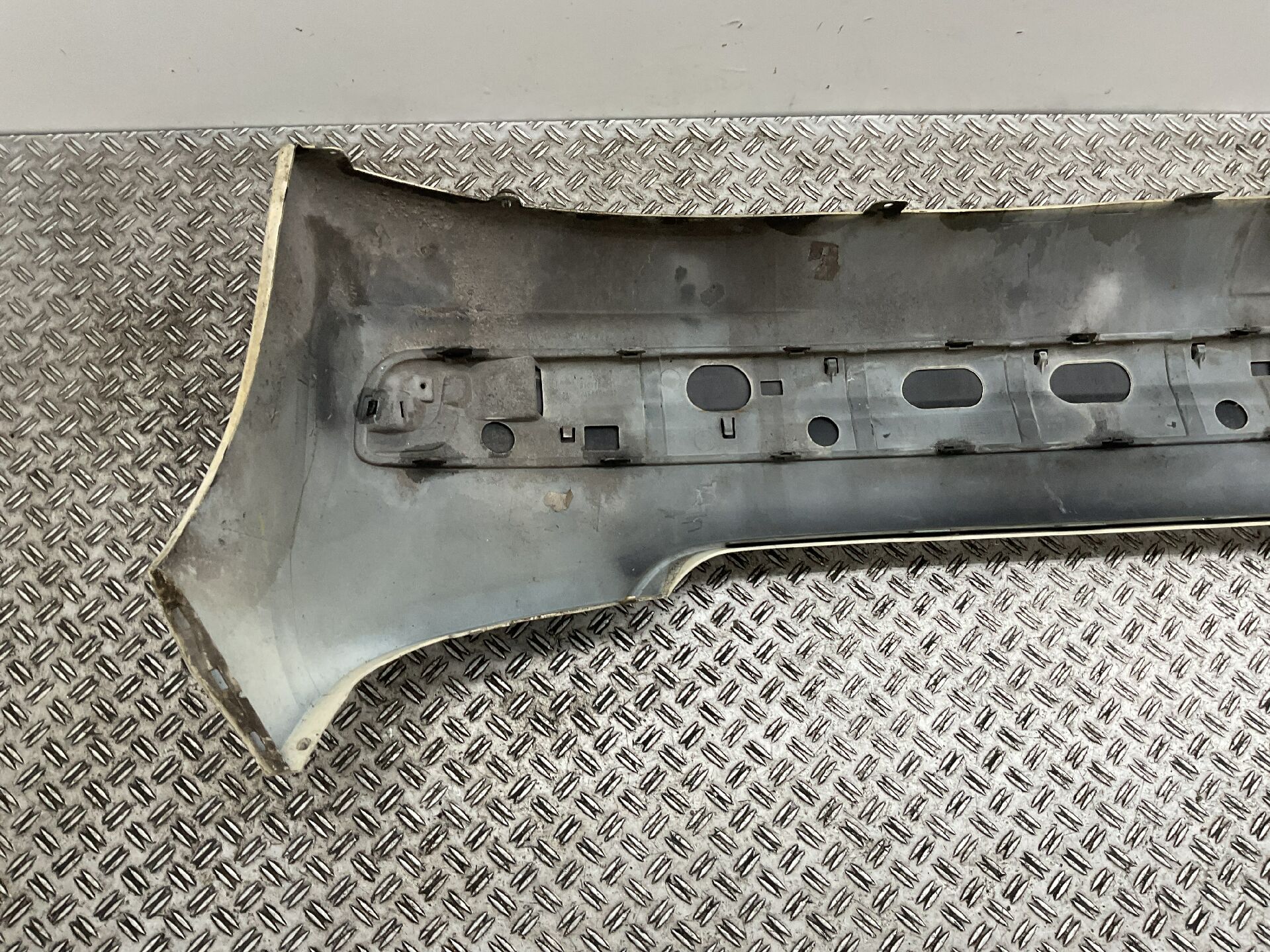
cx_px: 635
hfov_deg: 61.7
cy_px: 476
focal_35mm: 29
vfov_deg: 48.2
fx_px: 1064
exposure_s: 1/100
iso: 50
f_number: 1.8
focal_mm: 3
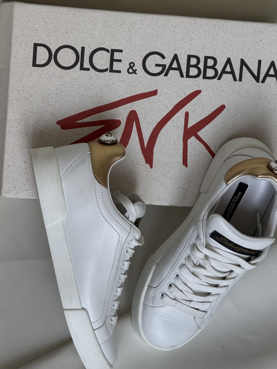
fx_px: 1440
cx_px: 149
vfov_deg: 14.6
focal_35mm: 135
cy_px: 185
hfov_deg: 11.0
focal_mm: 15.66
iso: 100
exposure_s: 1/99
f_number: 2.8
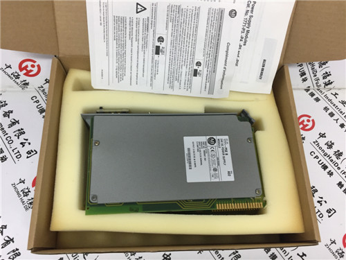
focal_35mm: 29
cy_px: 130
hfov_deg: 61.7
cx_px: 173
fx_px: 290
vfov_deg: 48.2
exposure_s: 1/33
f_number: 2.2
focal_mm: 4.15
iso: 125
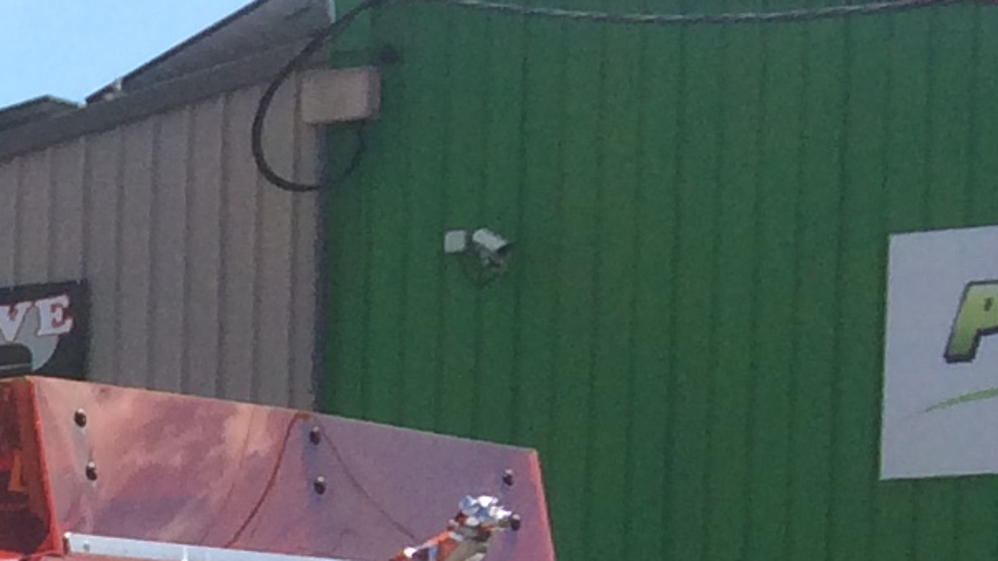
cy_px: 1211
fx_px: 4525
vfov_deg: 6.8
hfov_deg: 10.5
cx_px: -1516
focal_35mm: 171
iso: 32
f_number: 2.2
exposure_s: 1/1866
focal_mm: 4.15
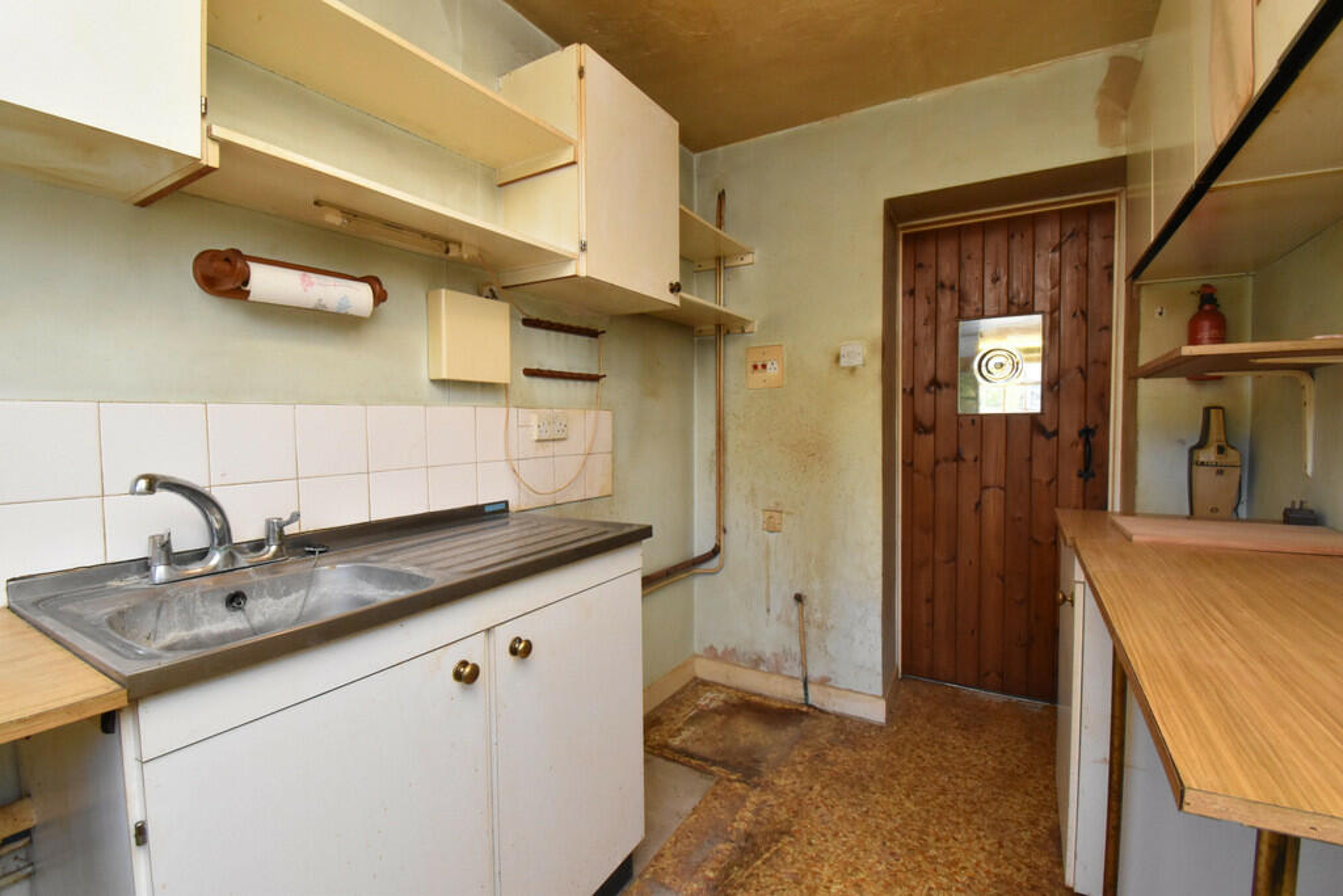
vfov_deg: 77.3
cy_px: 448
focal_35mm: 15
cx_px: 672
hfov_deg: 100.4
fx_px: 560
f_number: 14
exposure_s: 1/60
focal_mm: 10
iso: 2200
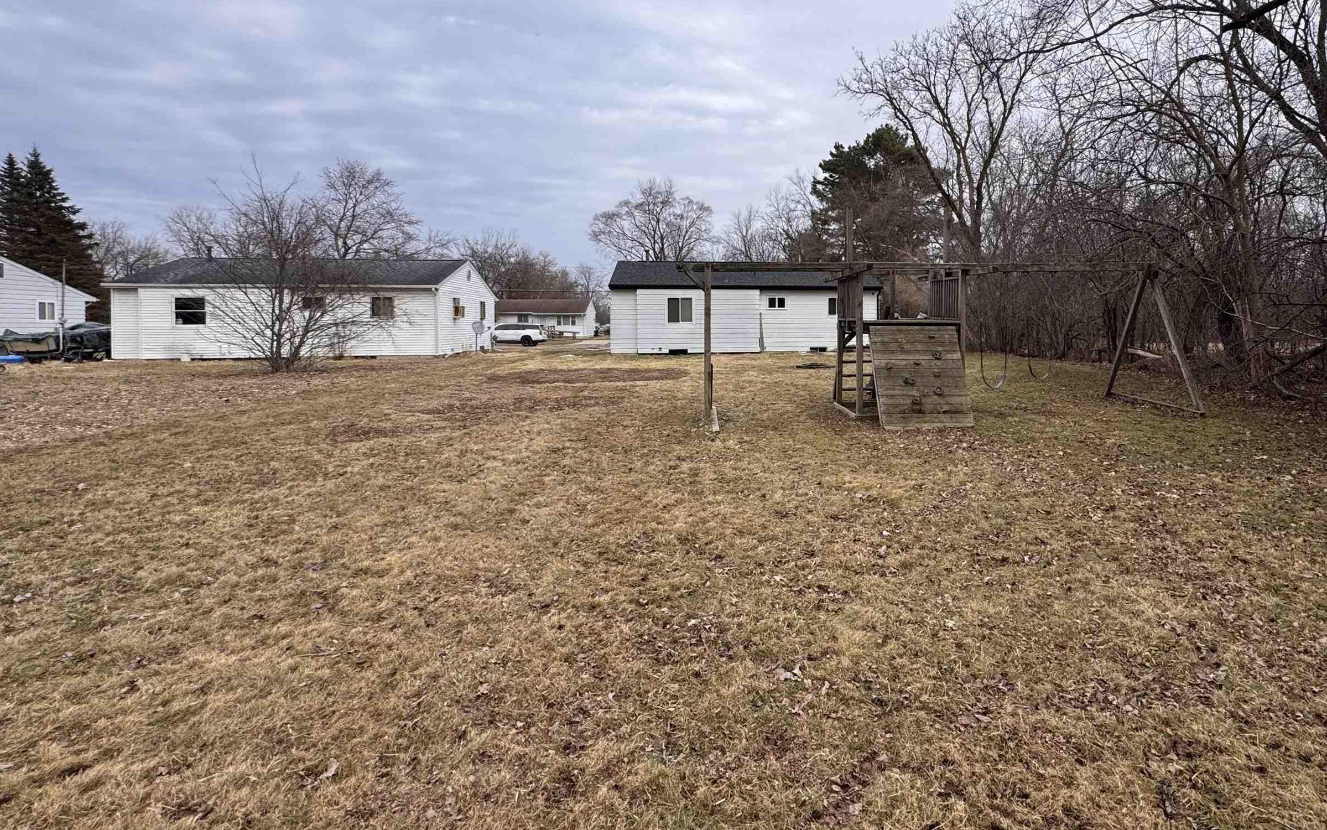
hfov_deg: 87.0
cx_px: 790
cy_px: 329
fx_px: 687
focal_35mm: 19
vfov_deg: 61.7
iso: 40
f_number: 2.2
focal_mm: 2.22
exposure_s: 1/1477
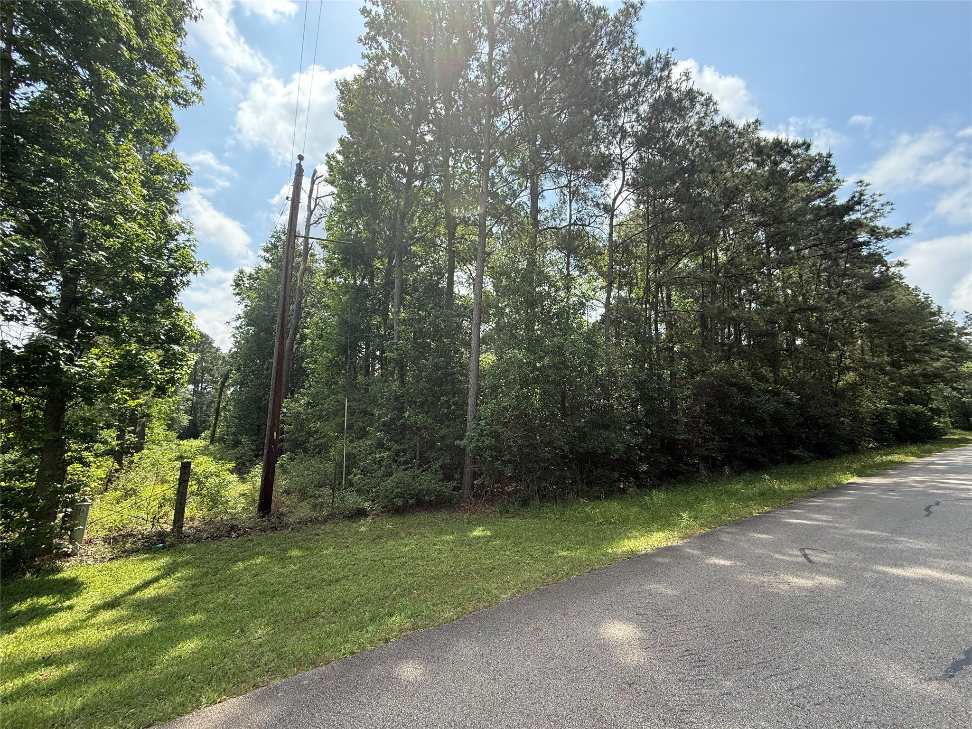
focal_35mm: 14
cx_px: 486
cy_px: 364
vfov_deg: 85.7
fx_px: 393
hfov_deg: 102.1
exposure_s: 1/694
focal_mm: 2.22
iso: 64
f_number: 2.2
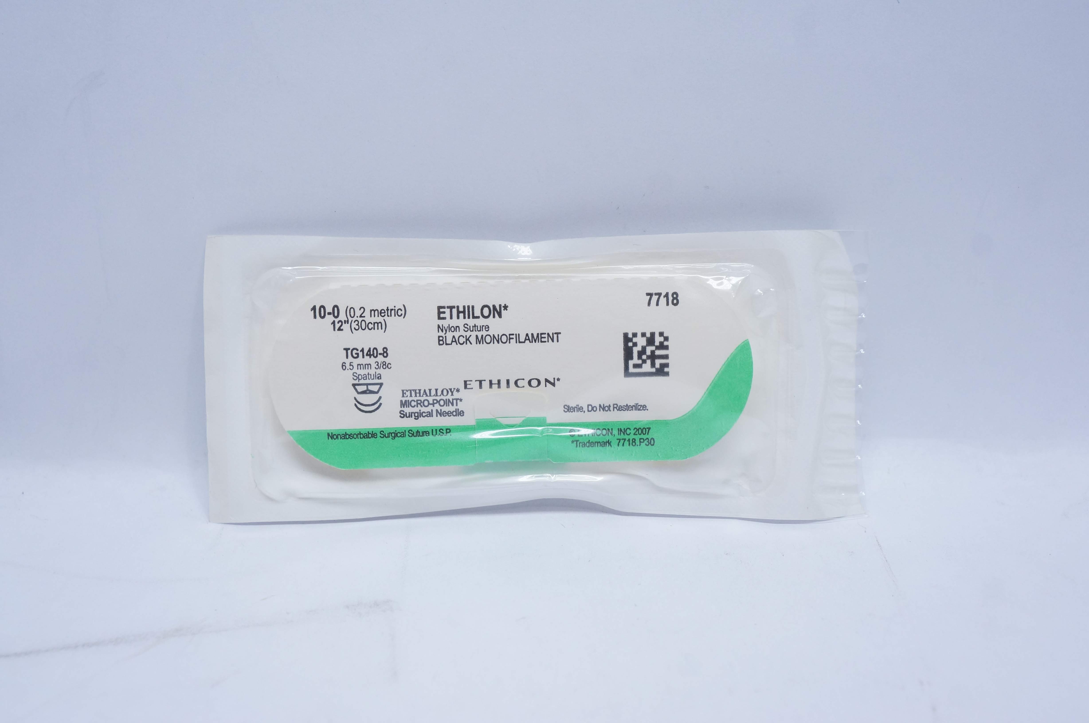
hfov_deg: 46.4
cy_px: 362
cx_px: 544
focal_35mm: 42
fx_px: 1269
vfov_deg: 31.8
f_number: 7.1
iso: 800
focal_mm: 28
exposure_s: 1/60
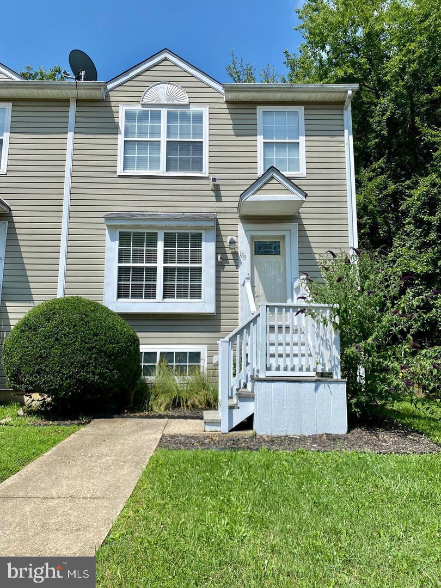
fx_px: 442
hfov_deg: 53.1
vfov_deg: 67.3
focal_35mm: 26
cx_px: 220
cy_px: 294
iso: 32
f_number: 1.8
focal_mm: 4.25
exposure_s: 1/3401
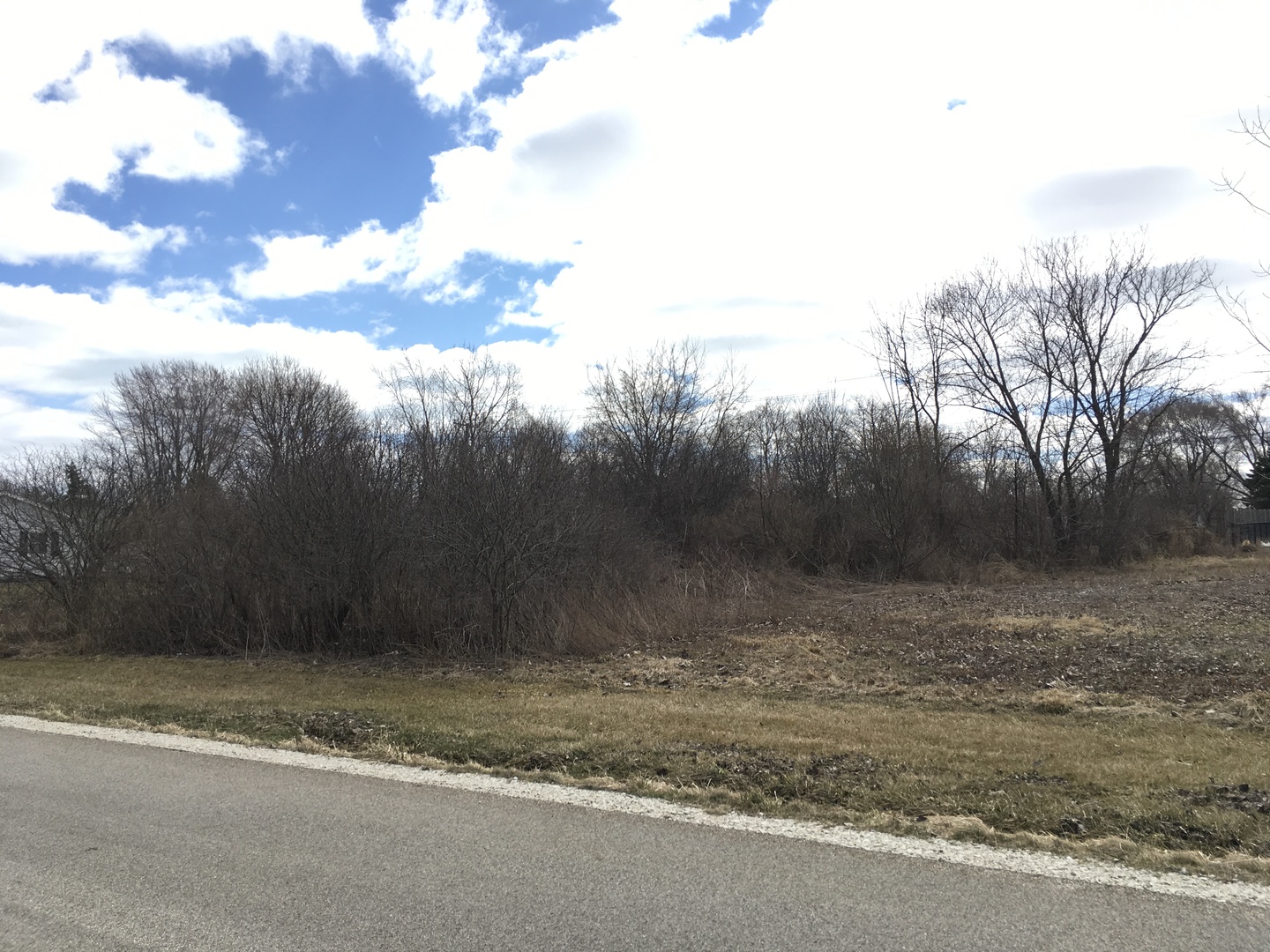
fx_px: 1064
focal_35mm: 29
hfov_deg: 61.7
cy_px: 476
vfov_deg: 48.2
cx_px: 635
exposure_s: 1/1054
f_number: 2.2
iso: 25
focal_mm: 4.15
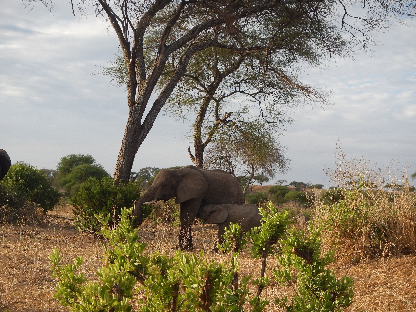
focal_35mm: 71
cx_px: 208
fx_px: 853
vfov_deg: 20.7
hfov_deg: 27.4
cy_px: 156
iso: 125
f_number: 4.3
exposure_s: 1/320
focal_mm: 12.8
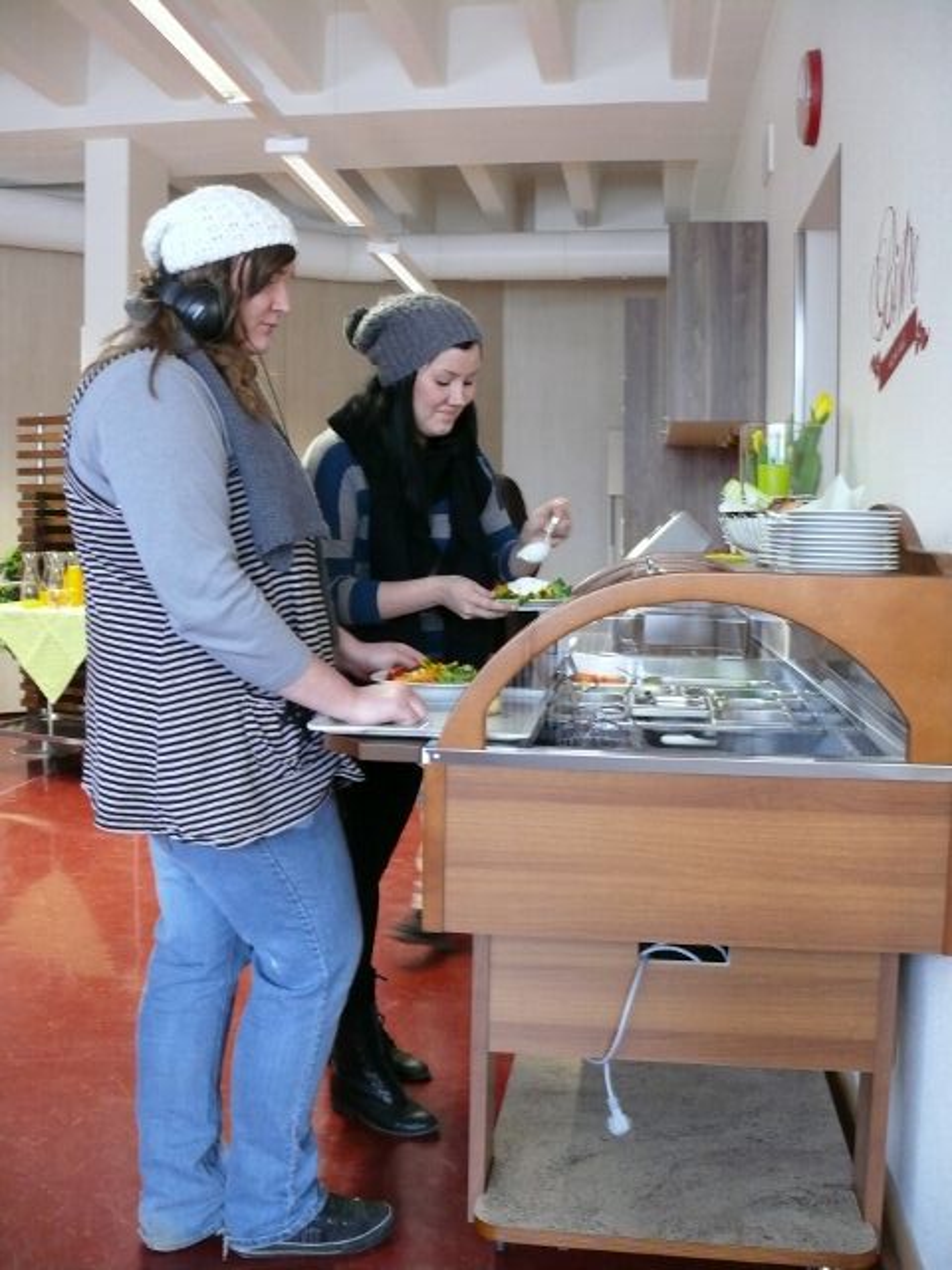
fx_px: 1283
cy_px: 635
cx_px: 476
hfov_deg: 40.7
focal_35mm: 35
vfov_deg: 52.6
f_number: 2.8
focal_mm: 7.4
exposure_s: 1/25
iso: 400
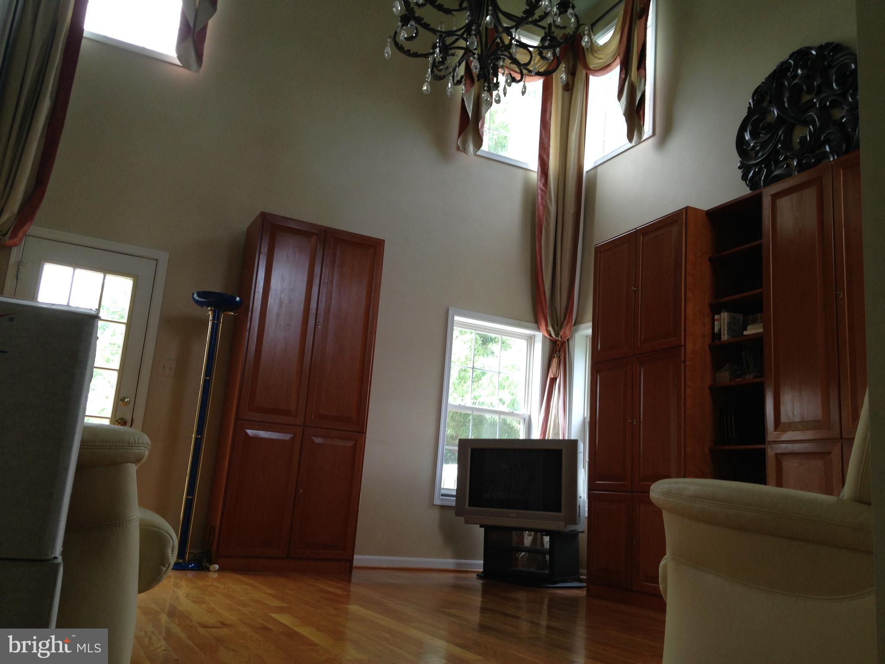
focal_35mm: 33
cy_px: 332
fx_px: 844
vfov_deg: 42.9
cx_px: 442
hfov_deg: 55.4
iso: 64
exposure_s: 1/60
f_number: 2.4
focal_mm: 4.12
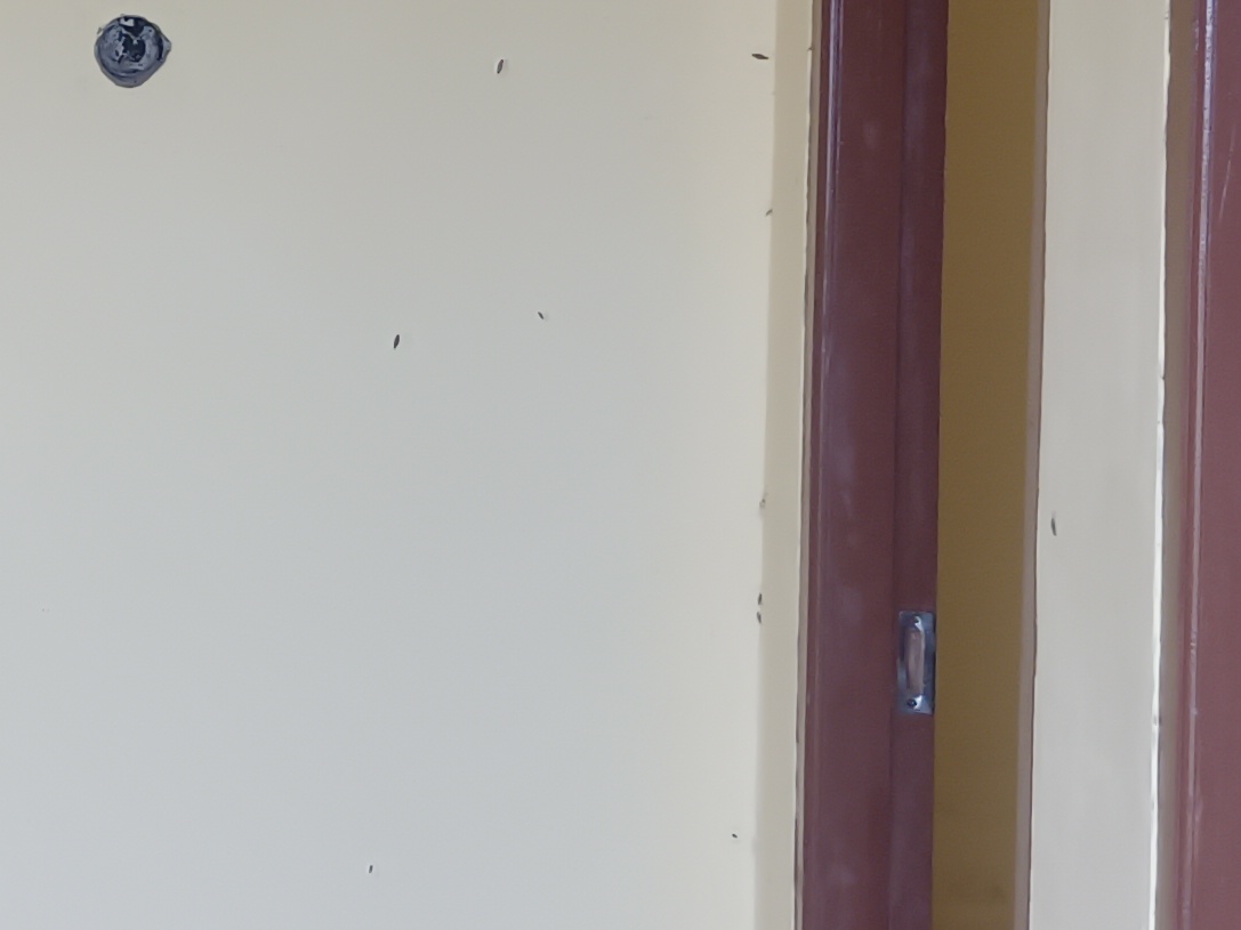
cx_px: -301
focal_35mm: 106
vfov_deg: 13.7
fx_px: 3800
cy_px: -74
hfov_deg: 17.6
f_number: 1.79
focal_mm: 4.71
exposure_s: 1/100
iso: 866
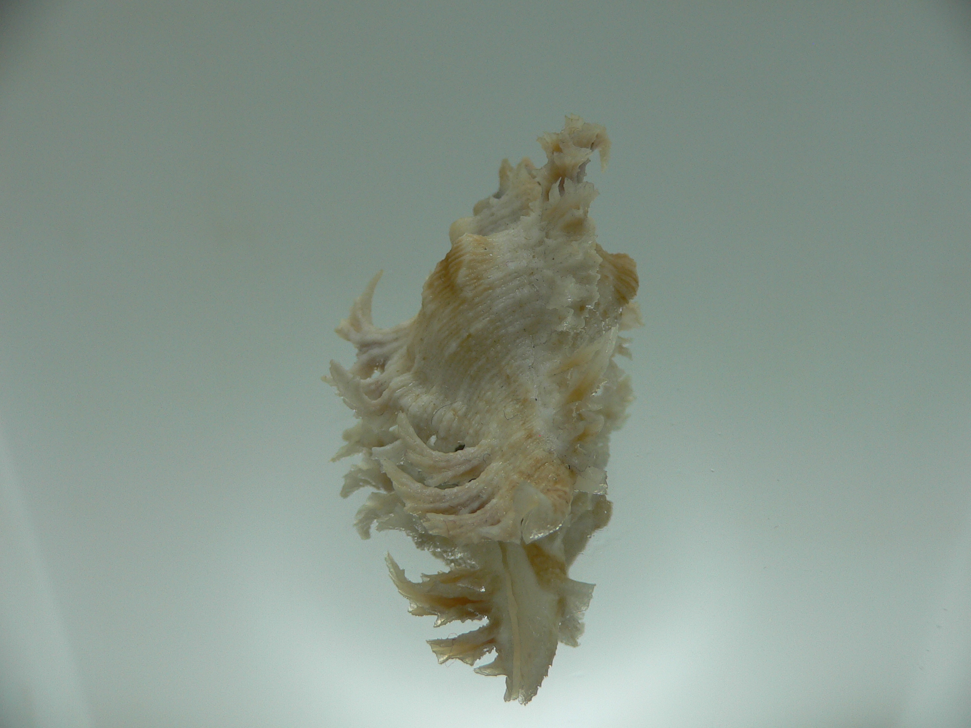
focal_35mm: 35
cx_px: 486
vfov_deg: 40.7
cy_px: 364
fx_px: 982
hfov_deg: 52.6
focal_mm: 4.6
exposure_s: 1/100
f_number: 3.3
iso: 80
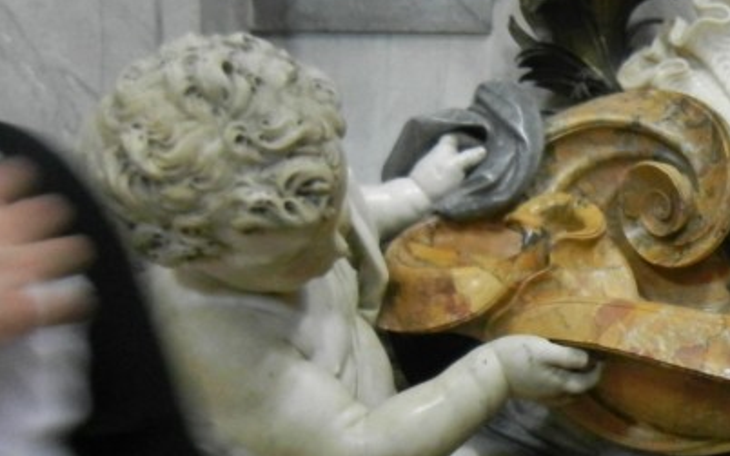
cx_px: 857
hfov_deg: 23.5
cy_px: 267
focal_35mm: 81
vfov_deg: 16.1
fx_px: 1611
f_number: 3.5
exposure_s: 1/5.1
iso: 200
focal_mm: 5.4
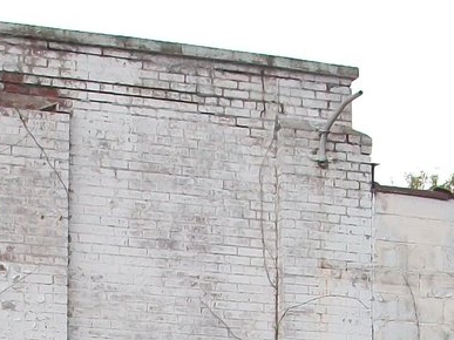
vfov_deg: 10.7
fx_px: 1744
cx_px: 180
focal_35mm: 133
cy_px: 546
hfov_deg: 14.8
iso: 80
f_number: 2.8
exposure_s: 1/320
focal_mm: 5.7
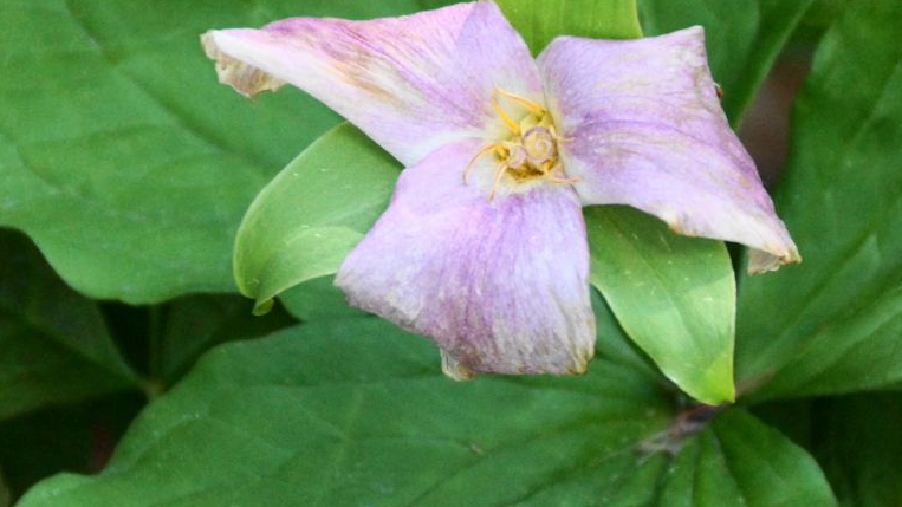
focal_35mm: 411
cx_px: 576
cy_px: 170
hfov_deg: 5.3
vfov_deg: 3.0
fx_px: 9829
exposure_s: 1/250
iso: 1600
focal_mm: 200
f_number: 6.3
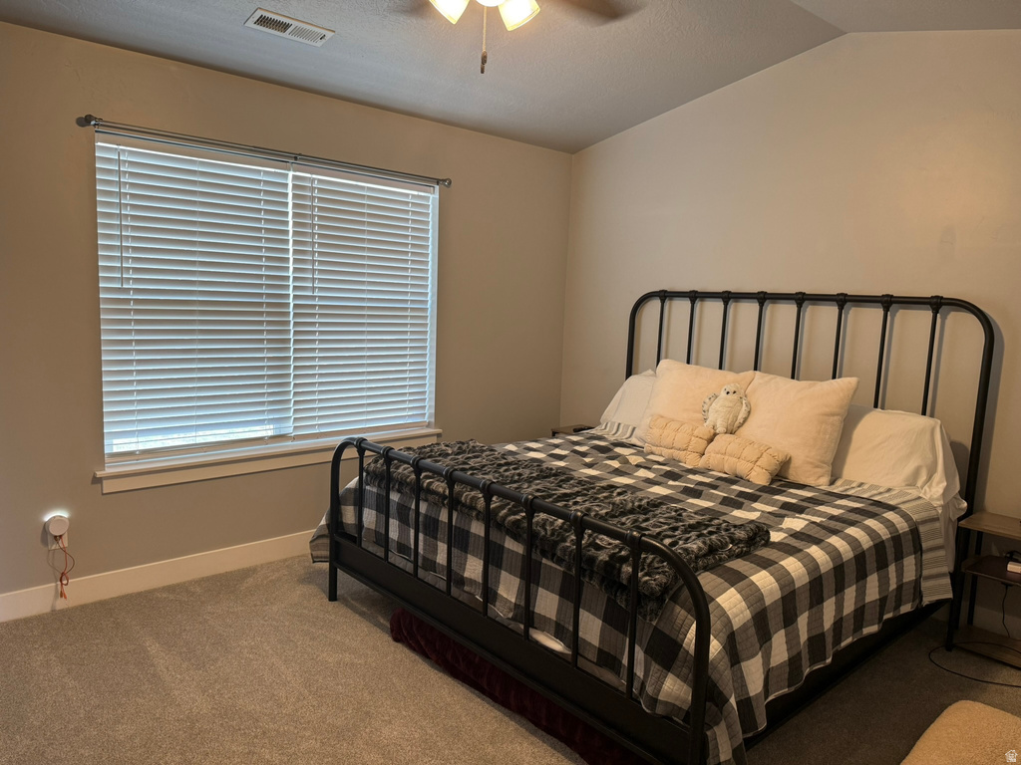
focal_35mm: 24
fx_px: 708
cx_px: 510
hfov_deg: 71.6
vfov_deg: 56.8
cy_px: 382
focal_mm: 6.76
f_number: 1.78
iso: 125
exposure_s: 1/60
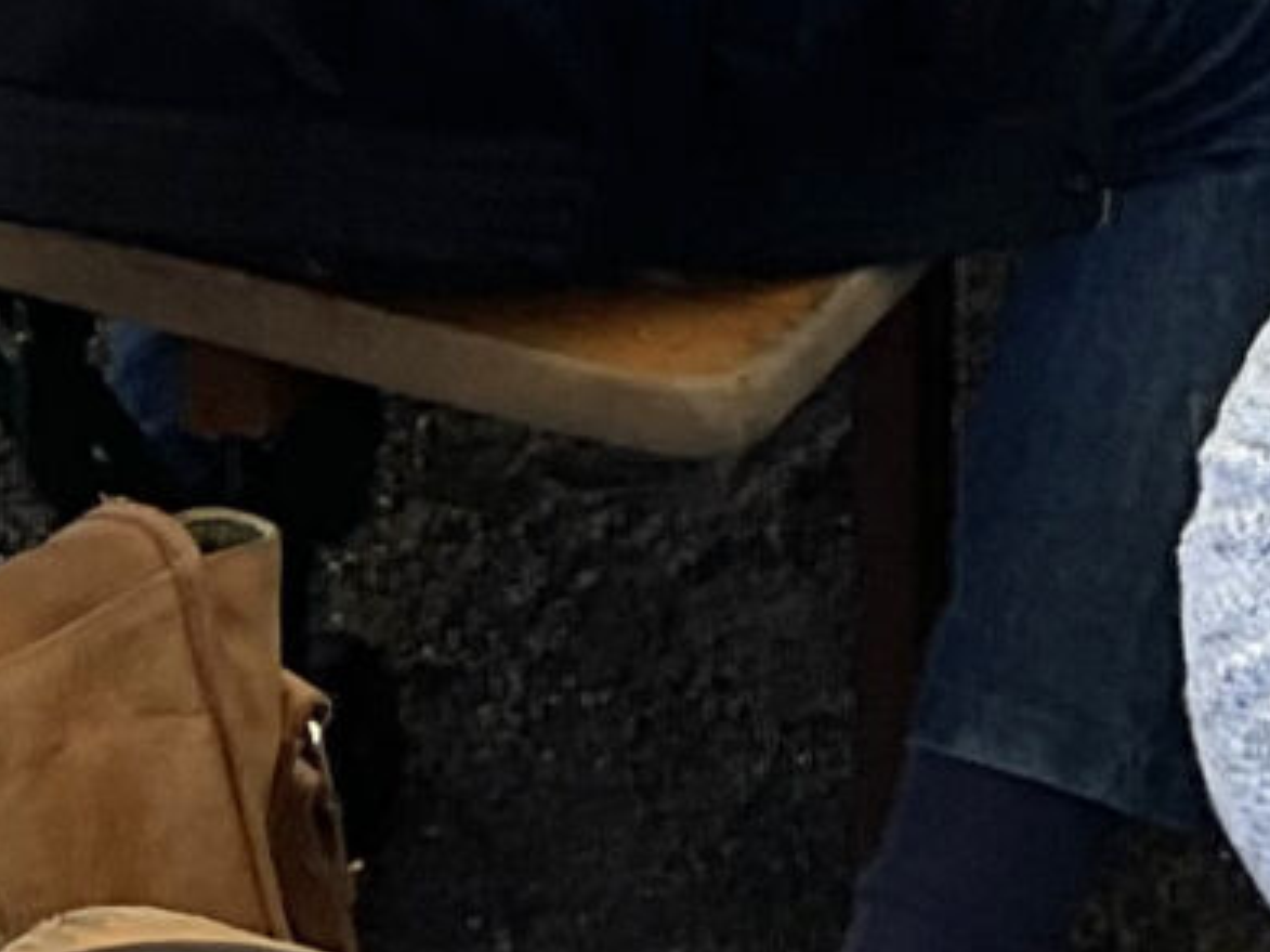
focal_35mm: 190
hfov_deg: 10.4
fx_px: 6969
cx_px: 867
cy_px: -2086
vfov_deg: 6.9
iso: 20
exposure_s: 1/100
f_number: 1.8
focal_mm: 3
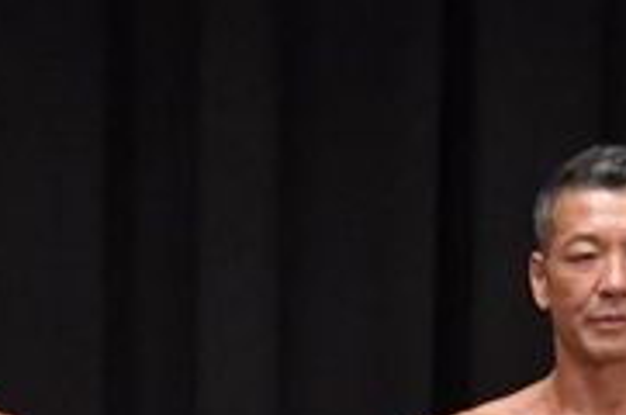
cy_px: 830
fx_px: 15015
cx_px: -507
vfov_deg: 1.6
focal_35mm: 865
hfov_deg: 2.4
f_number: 5.6
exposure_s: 1/400
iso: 6400
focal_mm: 135
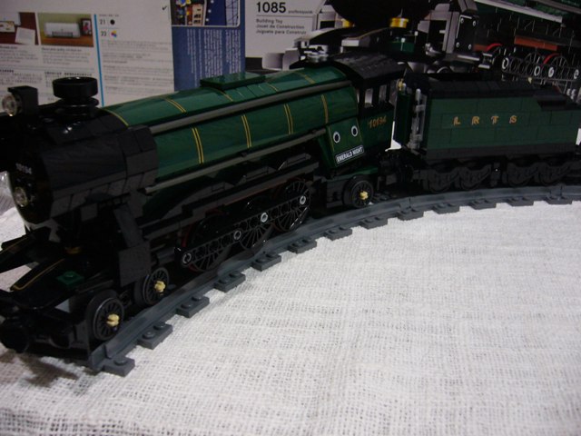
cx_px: 290
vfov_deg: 40.7
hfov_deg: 52.6
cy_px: 218
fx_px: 587
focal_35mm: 35
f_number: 2.8
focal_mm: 5.8
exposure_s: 1/8
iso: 200
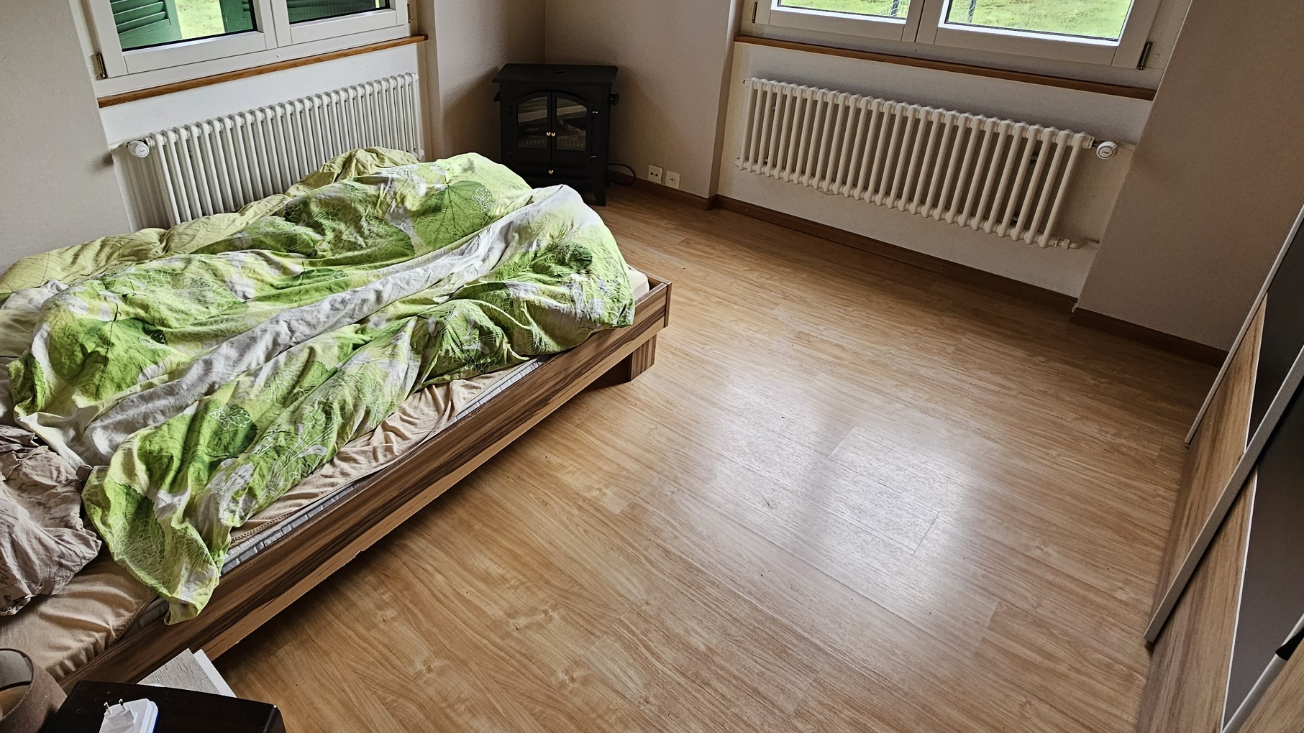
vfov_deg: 55.0
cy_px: 261
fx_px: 692
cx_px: 514
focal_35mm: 20
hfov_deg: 85.4
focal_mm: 2.2
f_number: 2.2
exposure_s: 1/190
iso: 100
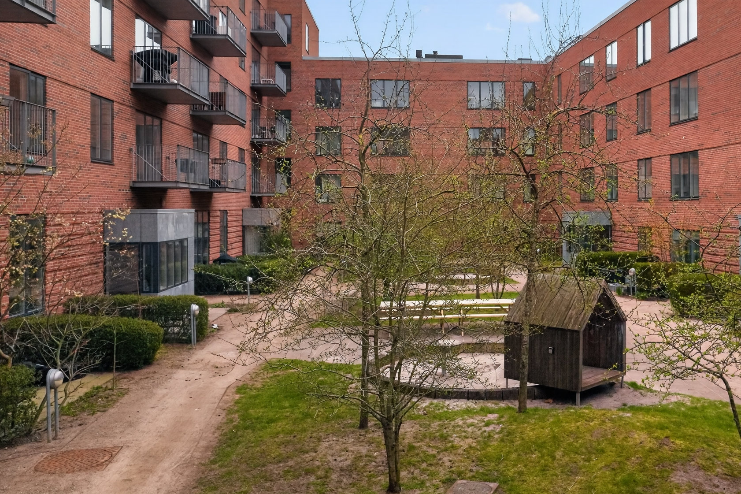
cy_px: 198
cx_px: 494
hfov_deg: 53.4
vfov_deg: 37.7
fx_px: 720
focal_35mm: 35
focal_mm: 23
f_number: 8
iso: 400
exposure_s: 1/1000
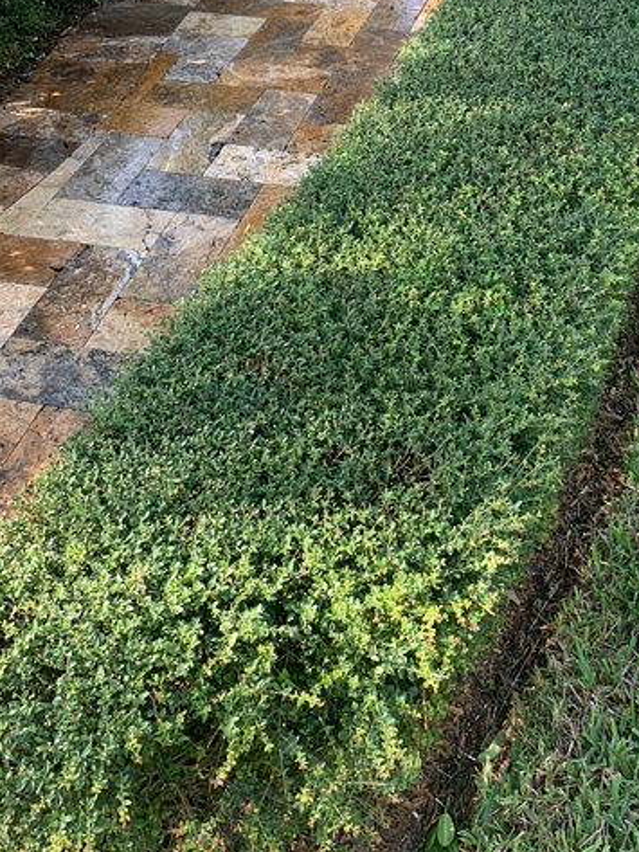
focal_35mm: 44
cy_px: 177
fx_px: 1082
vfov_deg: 41.2
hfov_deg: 32.6
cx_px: 423
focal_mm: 4.25
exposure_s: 1/128
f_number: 1.8
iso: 25
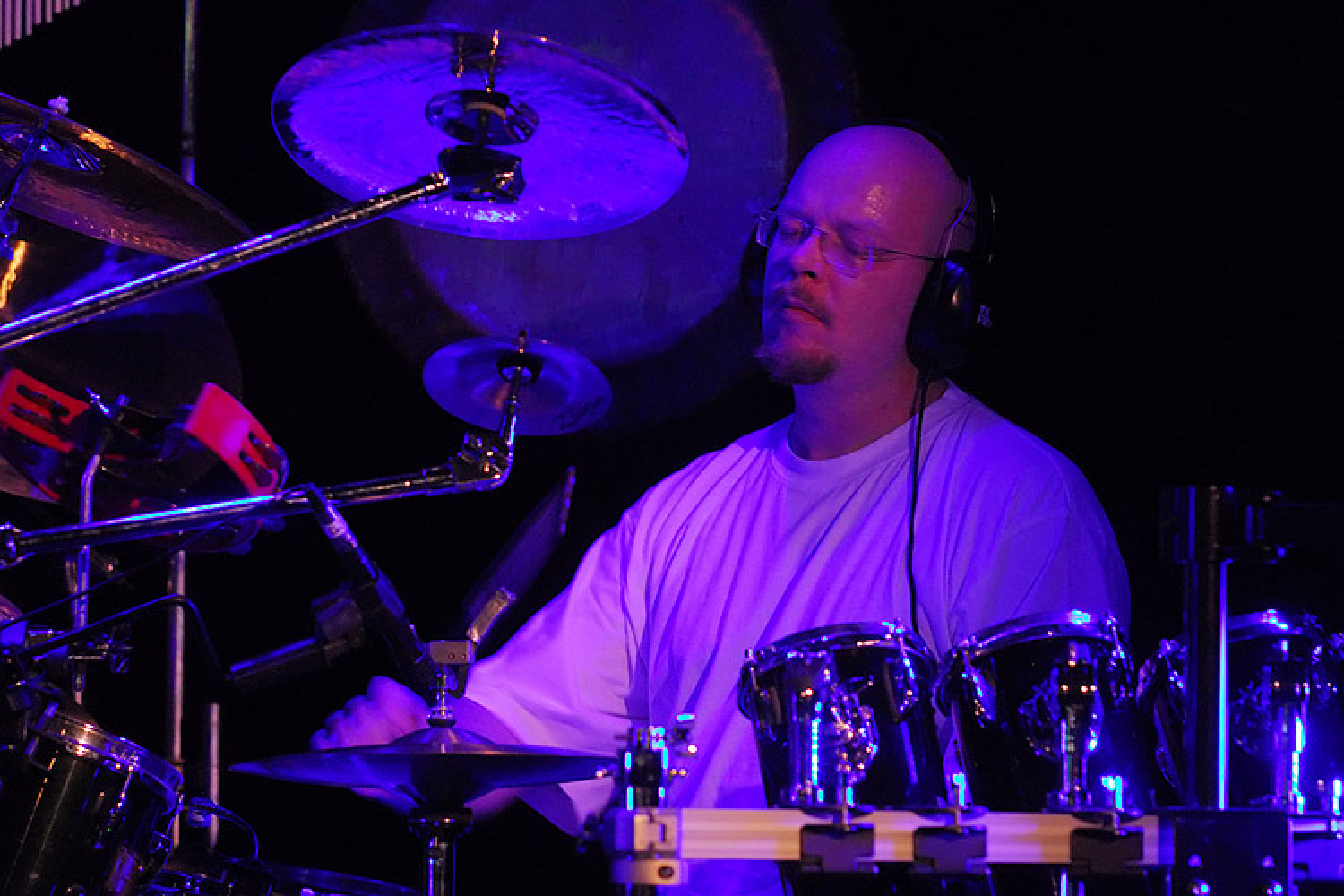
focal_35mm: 225
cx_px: 672
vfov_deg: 6.1
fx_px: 8399
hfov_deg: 9.1
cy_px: 448
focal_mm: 150
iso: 800
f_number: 3.2
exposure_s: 1/50
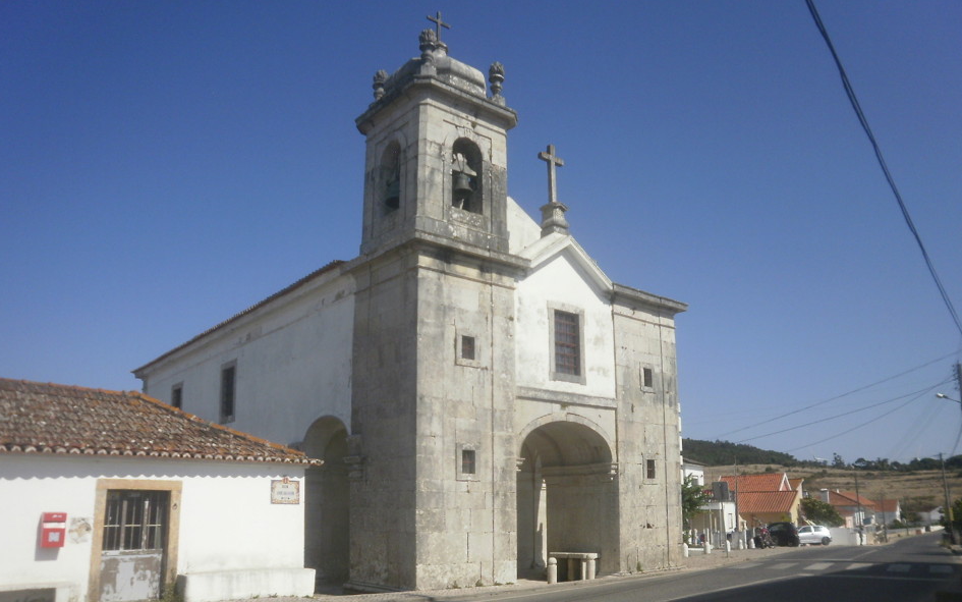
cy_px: 366
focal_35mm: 28
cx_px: 480
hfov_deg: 66.5
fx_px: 734
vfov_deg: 44.3
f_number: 7.8
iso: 100
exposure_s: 1/400
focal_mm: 4.65
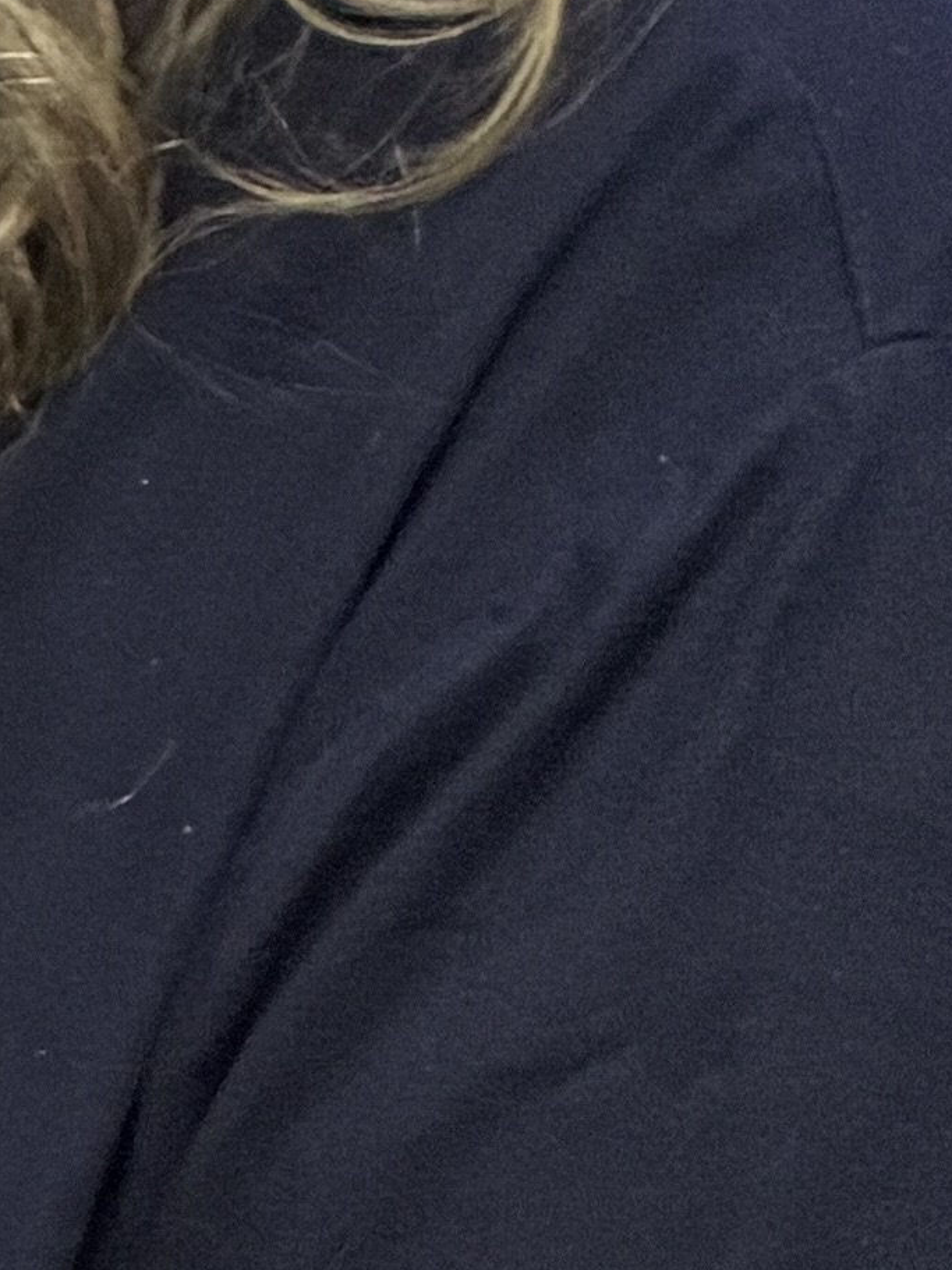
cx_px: -974
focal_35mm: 627
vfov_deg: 3.2
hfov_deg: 2.4
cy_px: -199
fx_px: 22997
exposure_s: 1/40
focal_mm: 16.89
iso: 800
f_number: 2.8
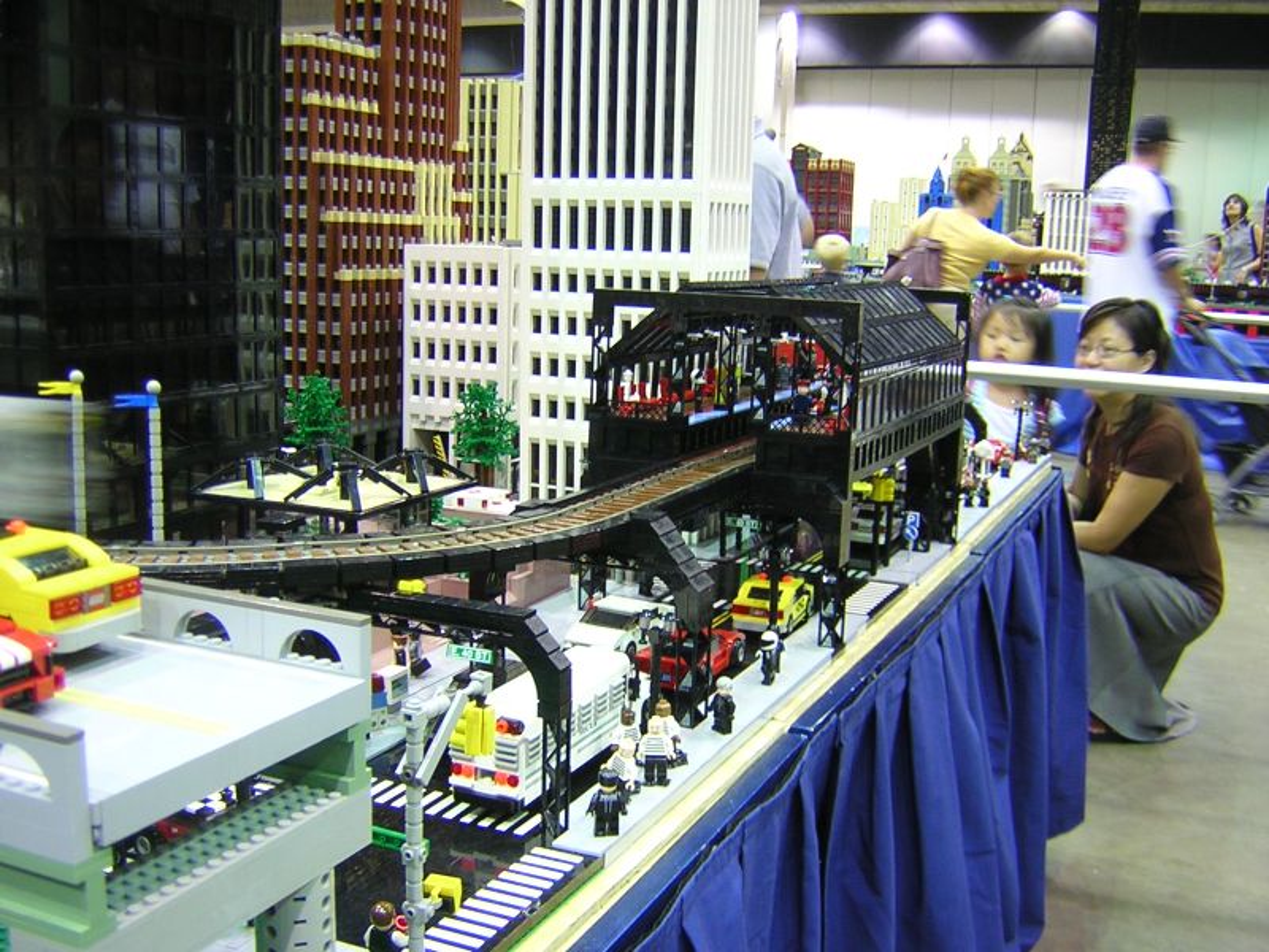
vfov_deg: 39.7
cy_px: 476
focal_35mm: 36
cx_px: 634
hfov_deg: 51.4
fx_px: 1320
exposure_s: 1/3.1
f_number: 2.6
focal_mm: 4.7
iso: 133
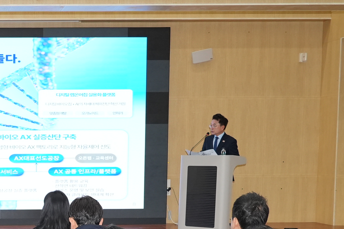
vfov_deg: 17.3
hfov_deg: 24.3
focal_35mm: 77
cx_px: -46
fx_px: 736
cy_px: 225
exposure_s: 1/200
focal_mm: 24
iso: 1600
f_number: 4
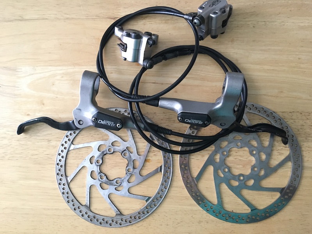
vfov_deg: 48.2
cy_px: 117
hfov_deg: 61.7
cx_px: 156
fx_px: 261
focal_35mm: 29
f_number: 2.2
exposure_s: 1/17
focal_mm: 4.15
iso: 200
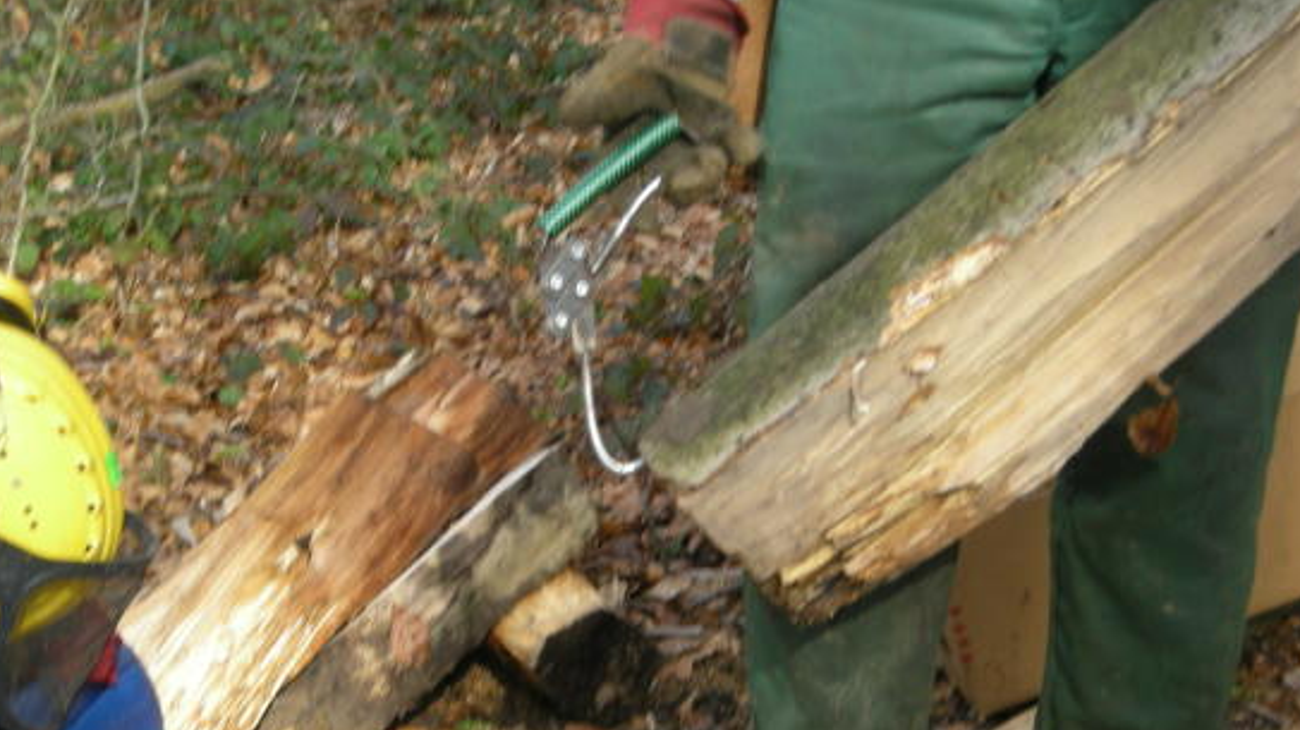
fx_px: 2895
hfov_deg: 25.3
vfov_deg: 14.4
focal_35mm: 84
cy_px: 468
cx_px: 650
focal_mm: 12.3
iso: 50
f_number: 3.9
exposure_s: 1/99
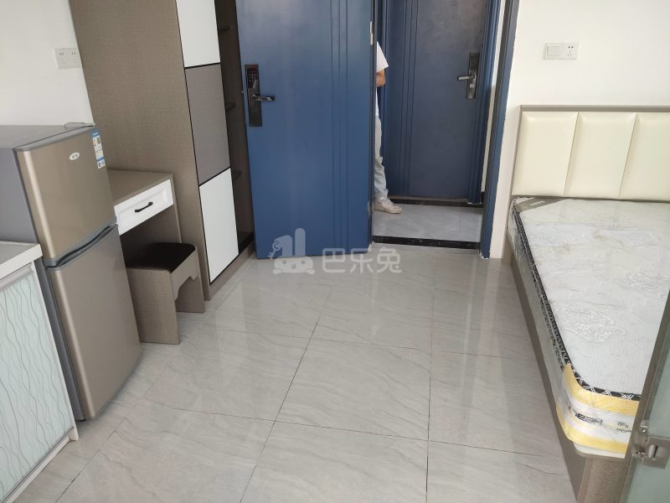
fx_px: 581
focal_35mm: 30
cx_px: 335
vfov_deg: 46.8
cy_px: 252
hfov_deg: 60.0
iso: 174
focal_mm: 4.35
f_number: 1.8
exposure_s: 1/100
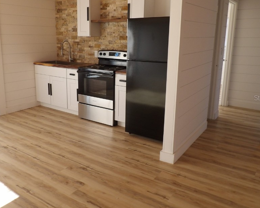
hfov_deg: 57.0
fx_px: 239
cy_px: 97
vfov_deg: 47.1
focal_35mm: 31
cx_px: 114
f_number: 3.2
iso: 100
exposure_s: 1/54
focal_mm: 4.3
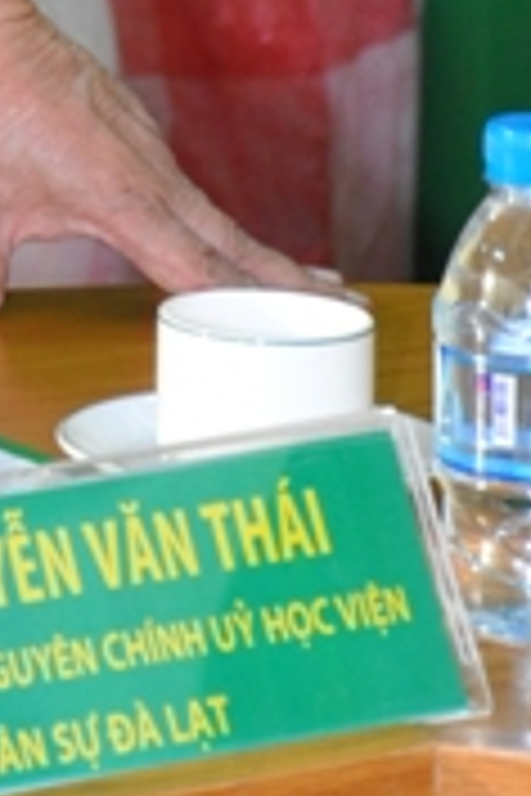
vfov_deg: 5.1
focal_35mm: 393
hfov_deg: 3.5
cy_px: -841
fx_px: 8694
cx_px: -524
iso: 800
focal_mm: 58
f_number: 5
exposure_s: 1/60
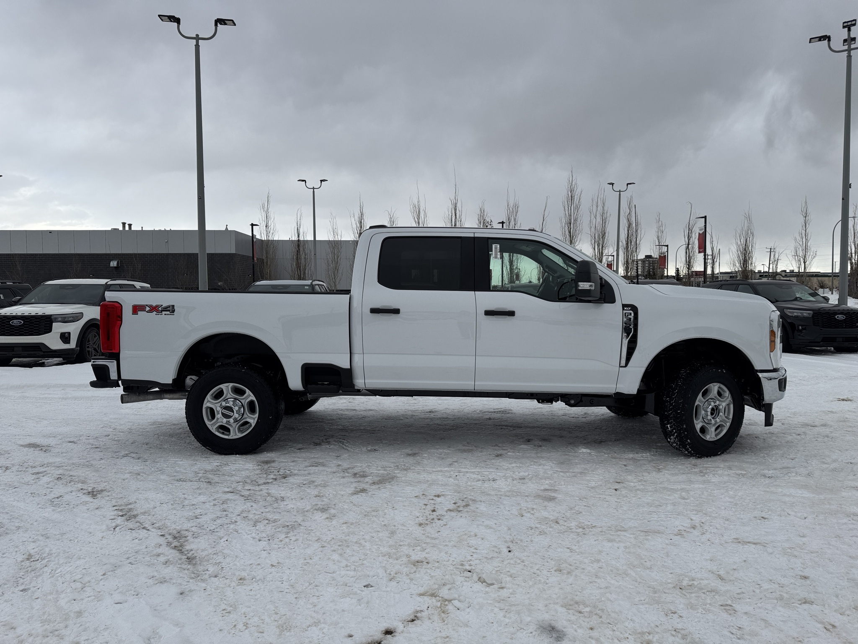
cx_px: 429
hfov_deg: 71.6
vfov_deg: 56.8
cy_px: 322
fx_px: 595
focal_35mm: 24
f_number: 1.78
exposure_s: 1/2604
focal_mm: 6.76
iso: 80
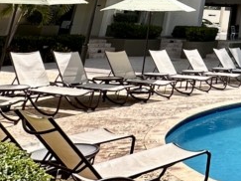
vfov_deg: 20.4
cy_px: -106
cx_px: 364
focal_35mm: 59
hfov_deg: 24.9
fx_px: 411
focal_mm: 2.22
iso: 40
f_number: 2.2
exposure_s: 1/1182
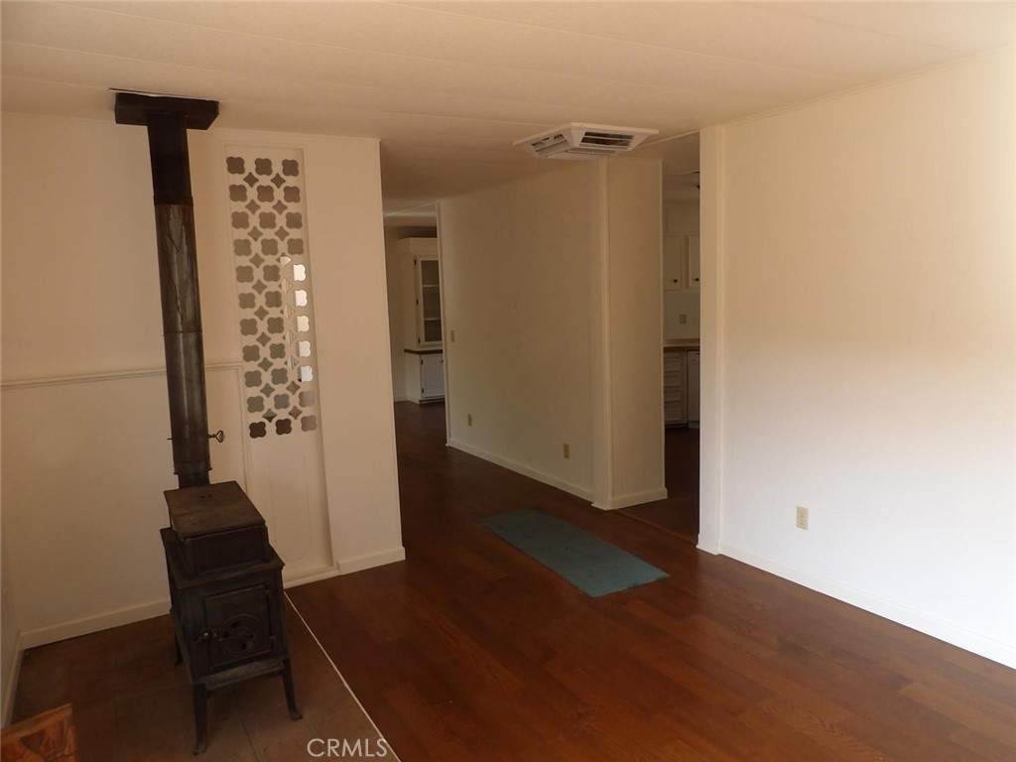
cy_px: 381
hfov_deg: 71.6
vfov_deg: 56.8
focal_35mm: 24
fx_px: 704
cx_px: 508
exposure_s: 1/62
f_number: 3.2
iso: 100
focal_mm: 4.3
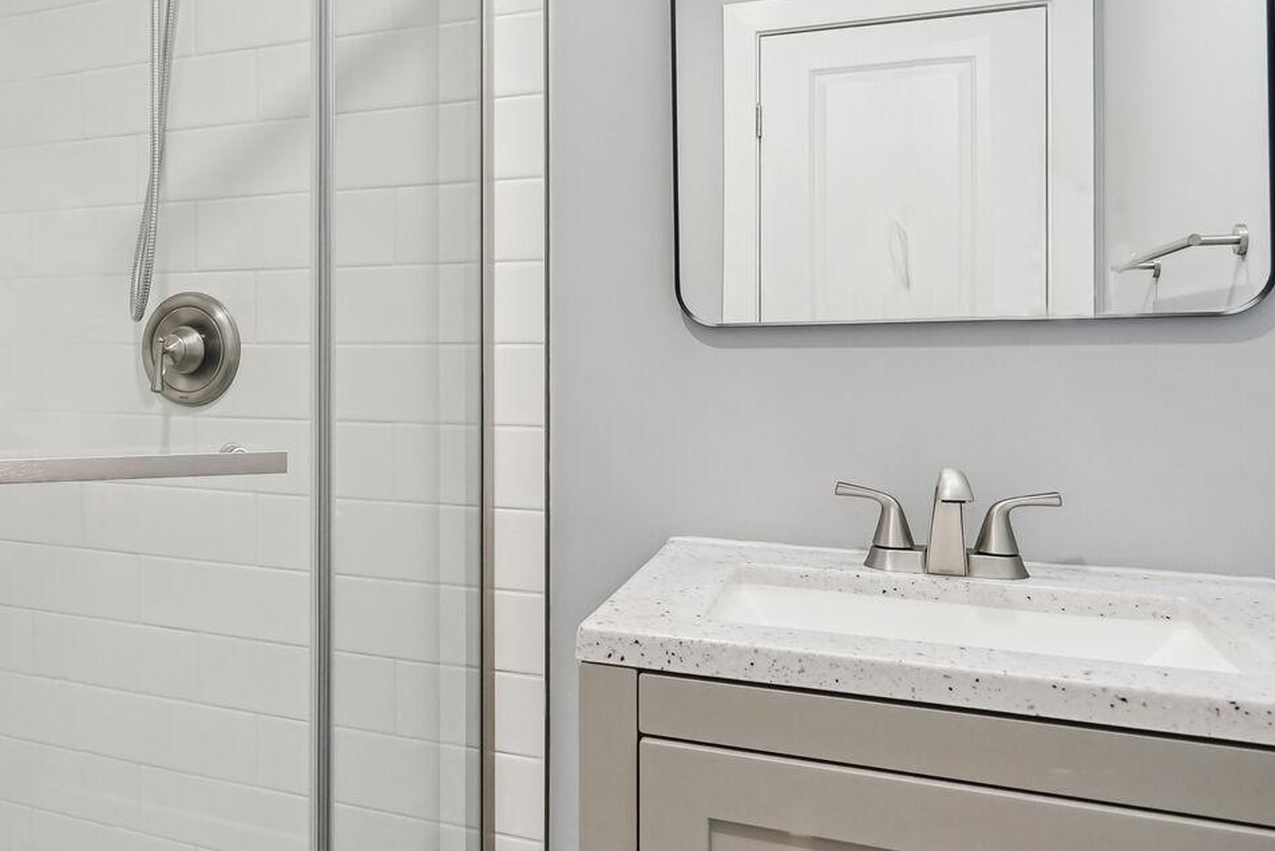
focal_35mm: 29
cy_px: 347
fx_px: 1027
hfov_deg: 61.4
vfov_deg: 44.8
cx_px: 381
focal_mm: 16
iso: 800
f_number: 8
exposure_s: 1/80
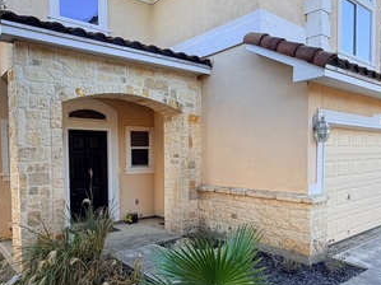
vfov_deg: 46.6
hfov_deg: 60.0
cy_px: 168
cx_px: 195
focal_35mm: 30
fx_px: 330
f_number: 2.2
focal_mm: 2.22
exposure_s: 1/218
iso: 50
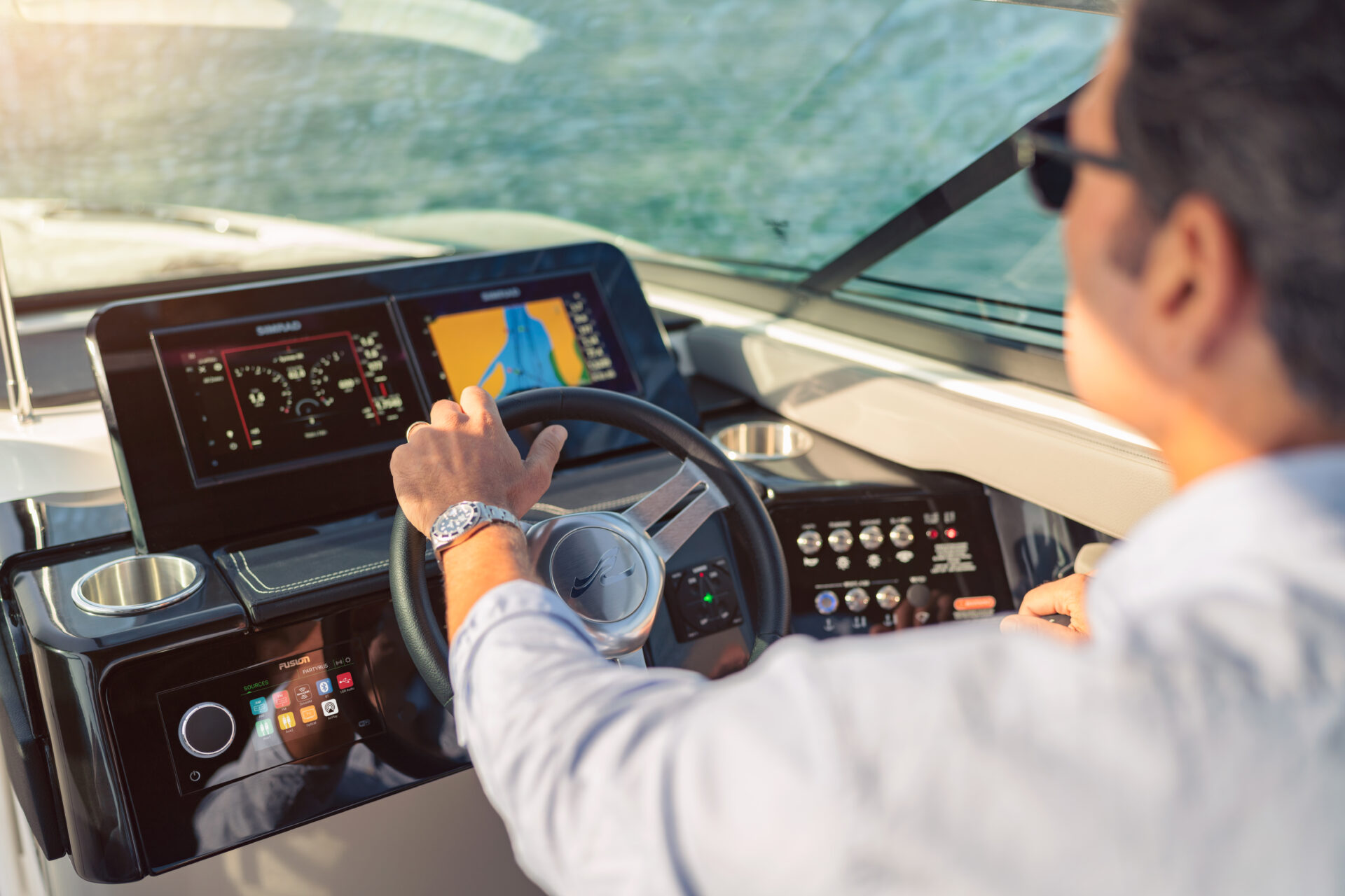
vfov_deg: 37.9
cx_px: 672
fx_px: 1308
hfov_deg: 54.4
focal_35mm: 35
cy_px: 448
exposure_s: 1/250
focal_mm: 35
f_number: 1.8
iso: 100
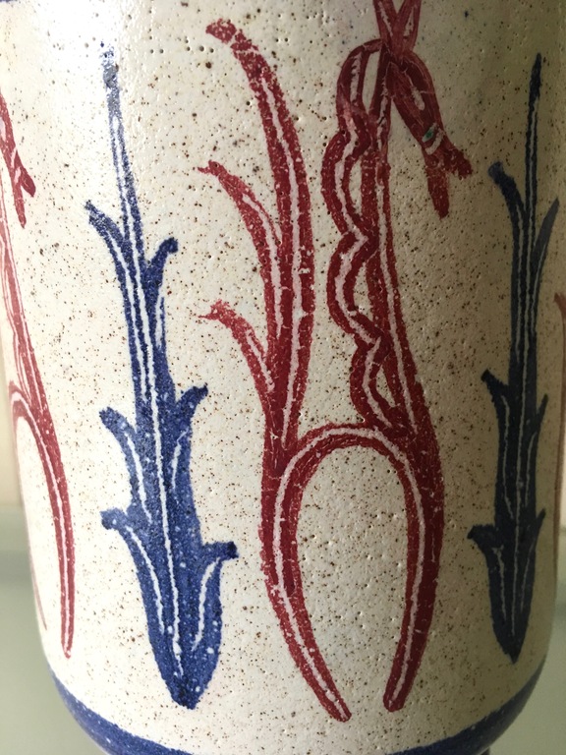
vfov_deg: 61.7
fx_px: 632
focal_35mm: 29
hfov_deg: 48.2
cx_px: 283
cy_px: 378
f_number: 2.2
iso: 125
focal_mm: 4.15
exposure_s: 1/33
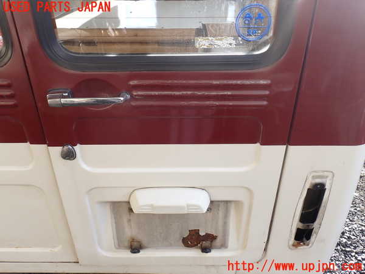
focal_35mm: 30
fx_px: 316
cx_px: 182
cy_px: 137
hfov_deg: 60.0
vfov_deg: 46.8
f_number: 3.2
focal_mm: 5.4
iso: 100
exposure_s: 1/125
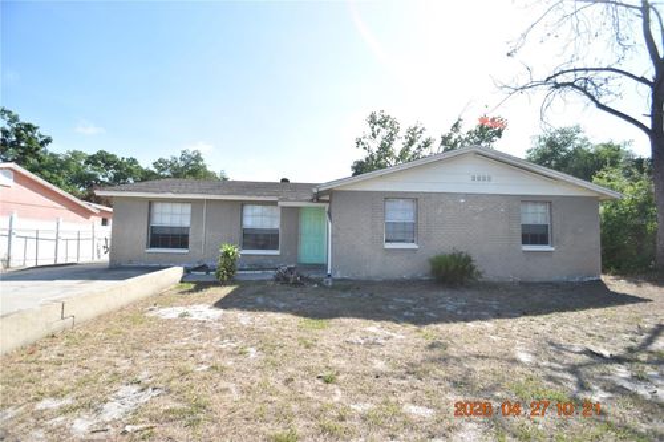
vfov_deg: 77.3
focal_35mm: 15
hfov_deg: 100.4
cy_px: 221
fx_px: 277
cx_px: 332
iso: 800
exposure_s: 1/4000
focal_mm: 10
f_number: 3.5
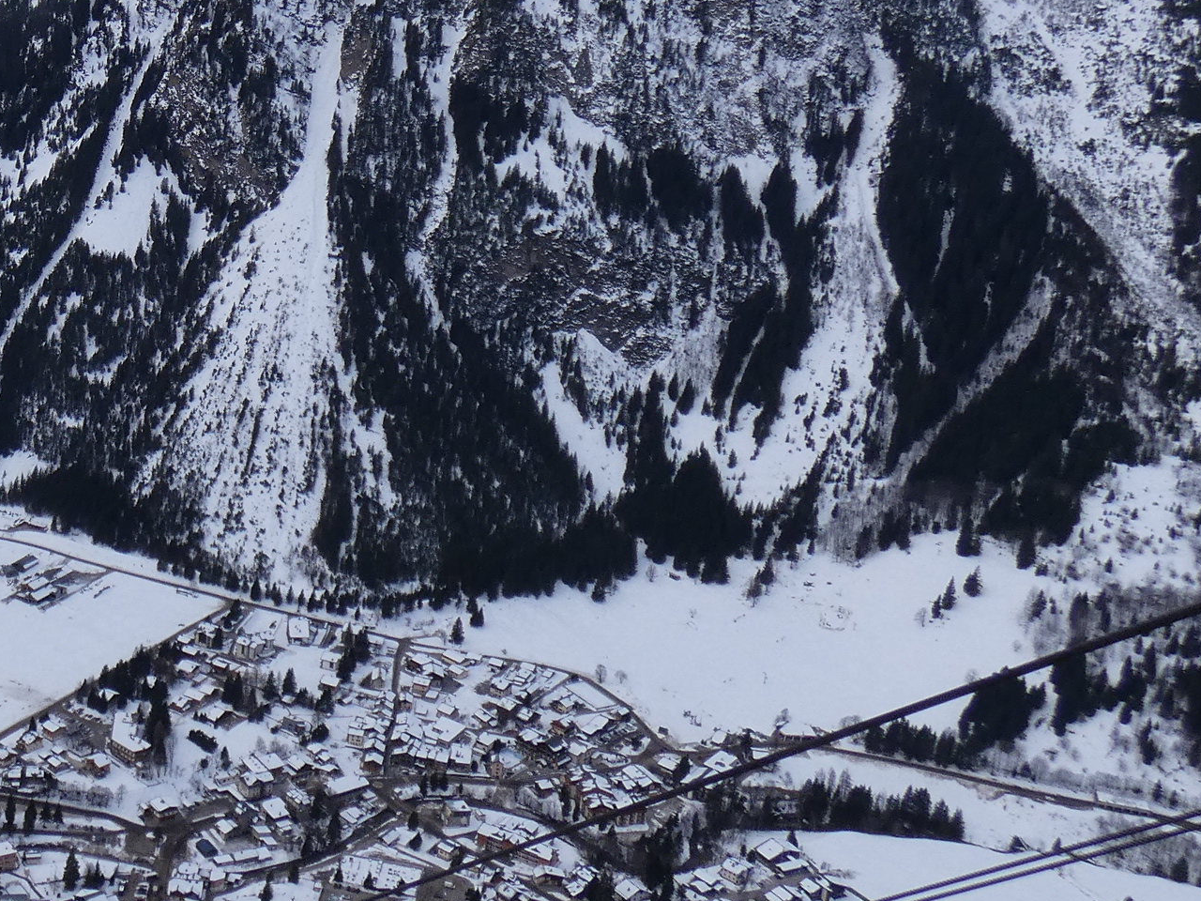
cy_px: 296
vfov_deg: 26.9
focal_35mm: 54
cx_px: 160
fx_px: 1874
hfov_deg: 33.9
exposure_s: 1/1000
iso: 80
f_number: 2.8
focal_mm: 3.6
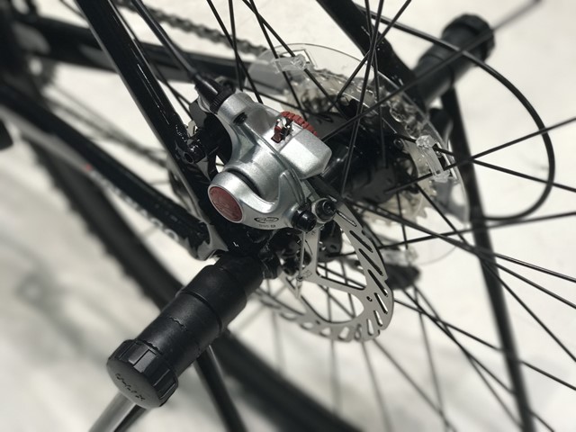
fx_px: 948
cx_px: 288
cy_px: 216
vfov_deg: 25.7
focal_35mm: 57
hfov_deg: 33.8
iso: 64
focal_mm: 6.6
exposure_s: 1/50
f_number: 2.8
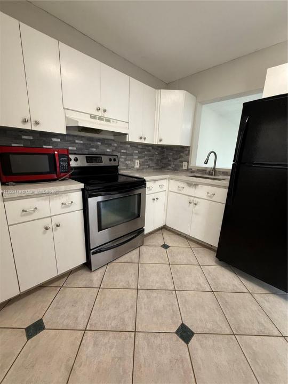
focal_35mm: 14
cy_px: 192
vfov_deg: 102.1
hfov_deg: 85.7
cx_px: 144
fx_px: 155
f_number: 2.2
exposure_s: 1/120
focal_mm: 2.22
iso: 250
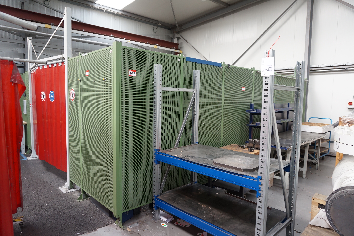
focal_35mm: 24
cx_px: 177
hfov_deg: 73.7
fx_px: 236
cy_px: 118
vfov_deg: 53.1
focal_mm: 16
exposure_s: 1/160
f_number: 4
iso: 500
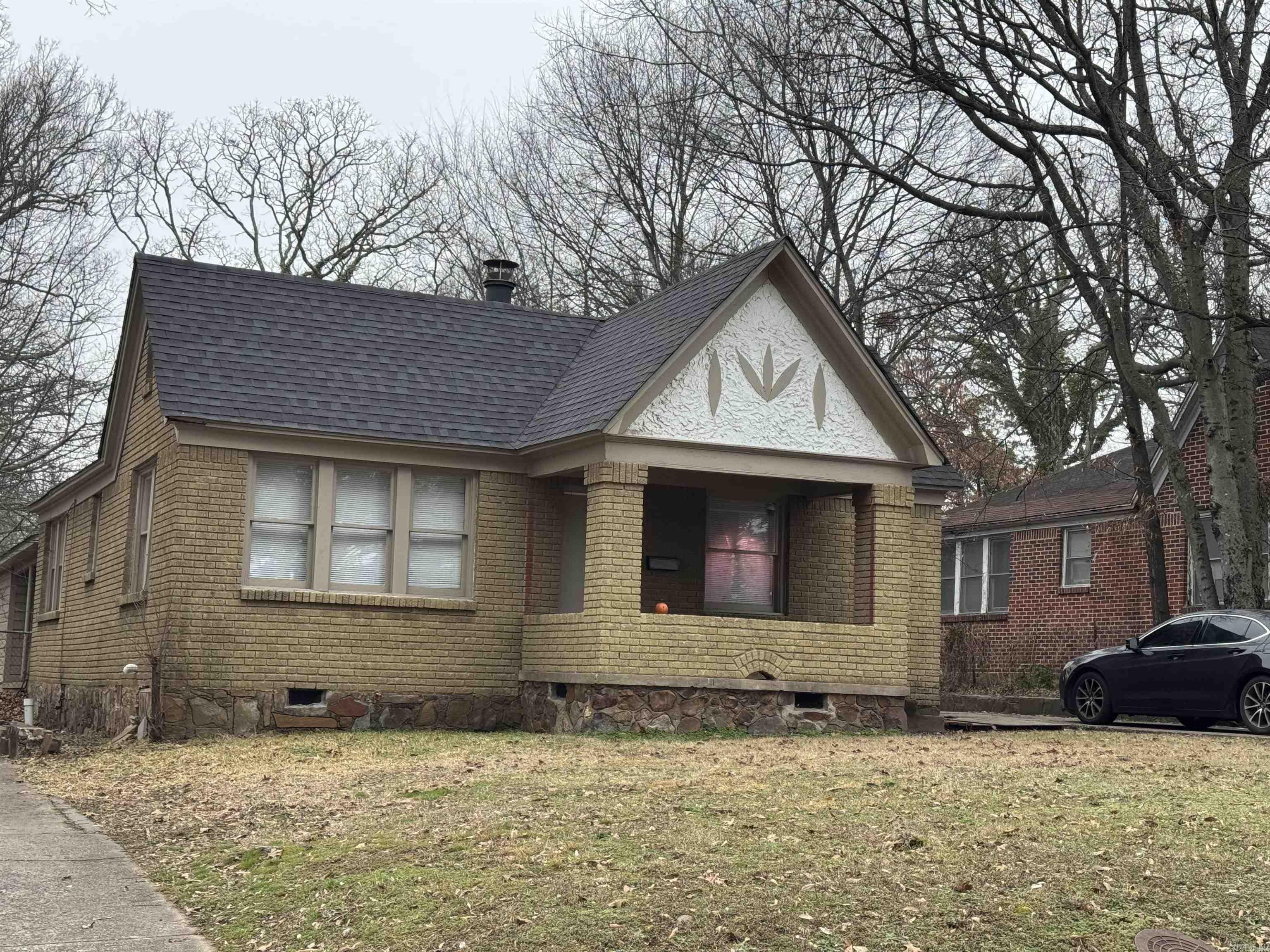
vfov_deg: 30.3
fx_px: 1761
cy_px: 476
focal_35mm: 48
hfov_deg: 39.7
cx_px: 635
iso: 64
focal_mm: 6.76
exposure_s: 1/289
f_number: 1.78
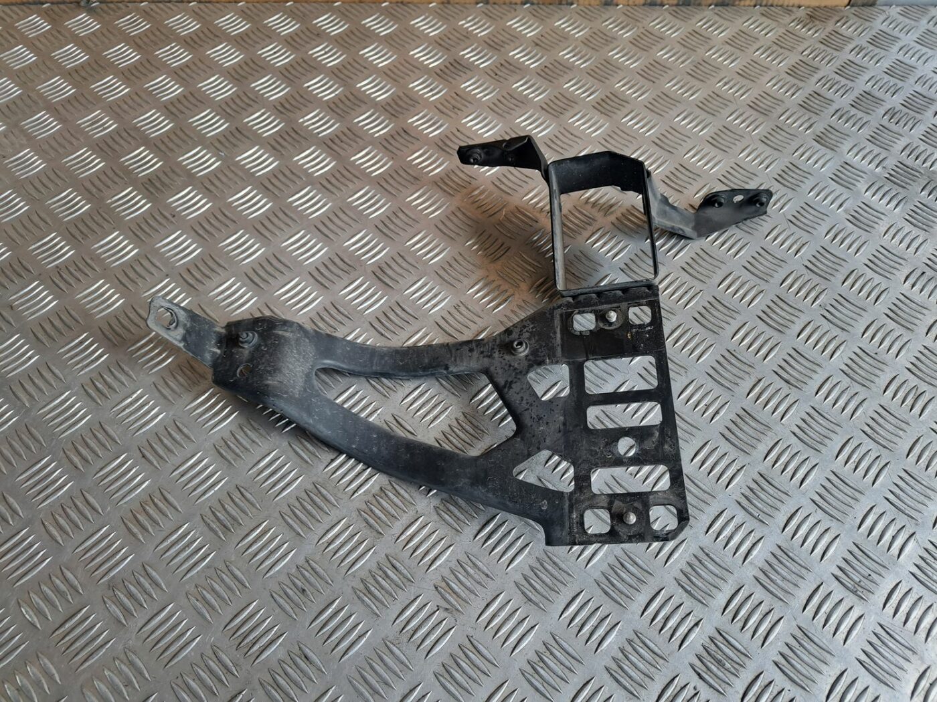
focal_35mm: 24
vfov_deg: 56.8
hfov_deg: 71.6
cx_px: 468
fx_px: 650
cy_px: 351
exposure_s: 1/50
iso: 50
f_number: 1.8
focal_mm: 5.23
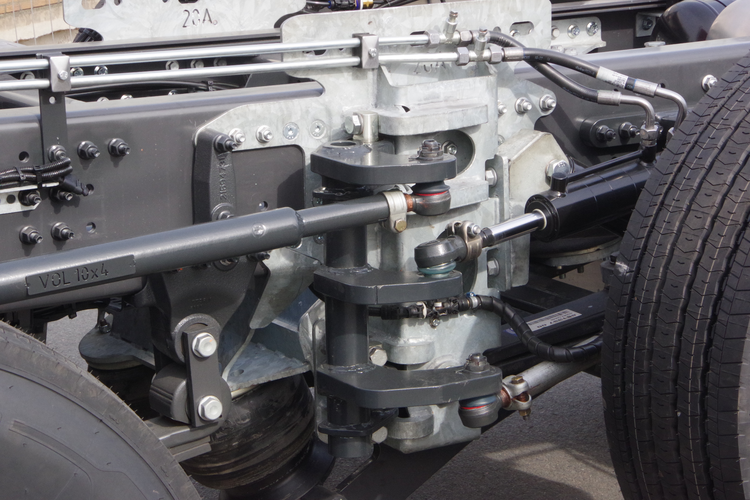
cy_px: 250
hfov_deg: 17.5
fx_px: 2437
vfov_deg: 11.7
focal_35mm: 117
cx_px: 375
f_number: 22
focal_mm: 78
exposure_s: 1/125
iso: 1600
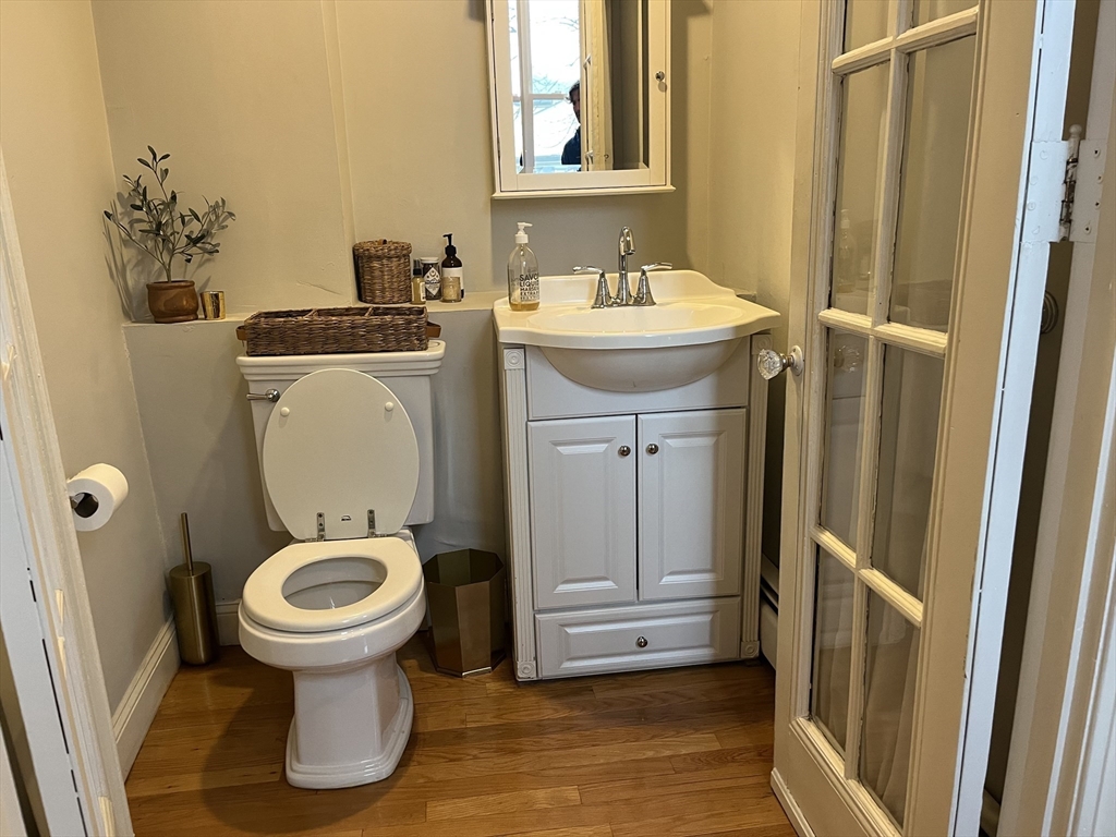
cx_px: 558
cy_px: 418
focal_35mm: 26
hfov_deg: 67.3
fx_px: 838
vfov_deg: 53.1
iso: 250
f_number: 1.6
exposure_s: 1/60
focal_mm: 5.1
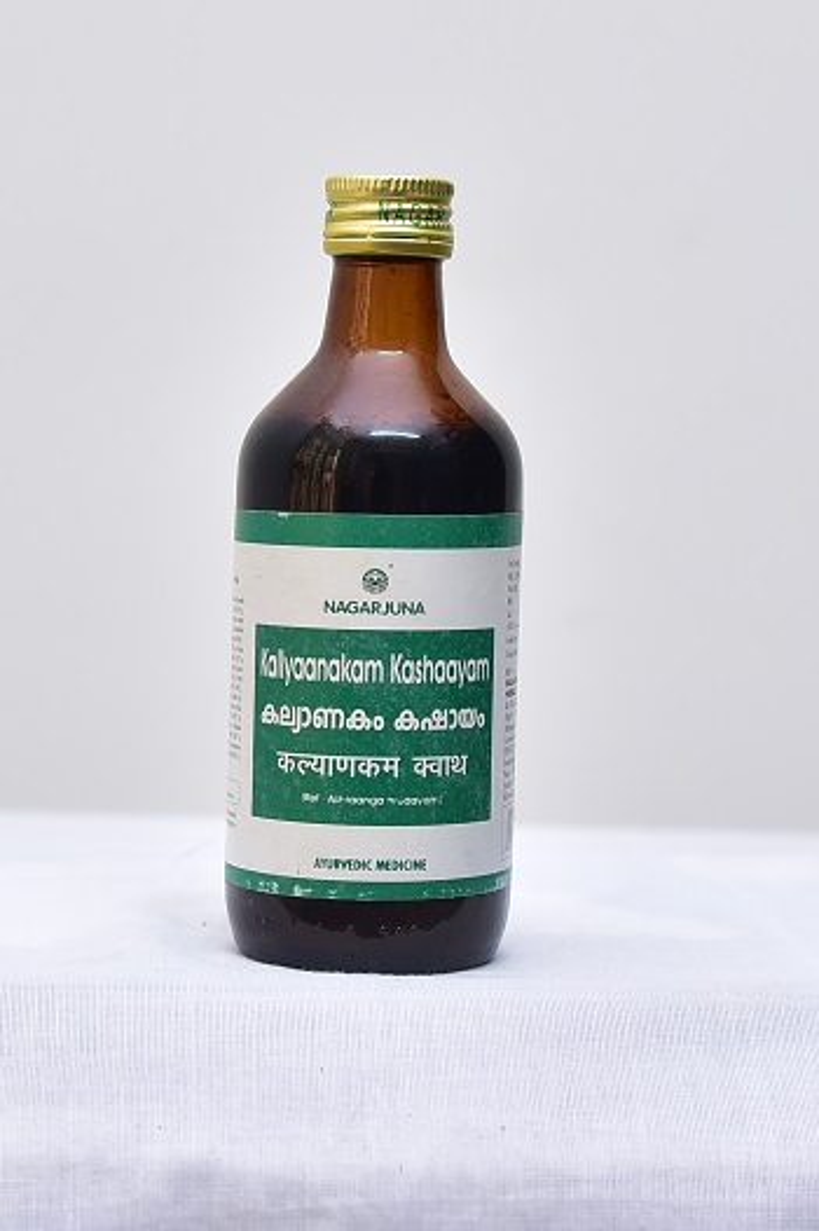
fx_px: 1503
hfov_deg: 30.5
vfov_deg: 44.5
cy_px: 616
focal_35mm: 44
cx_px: 410
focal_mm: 44
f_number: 4
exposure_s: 1/100
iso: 1250
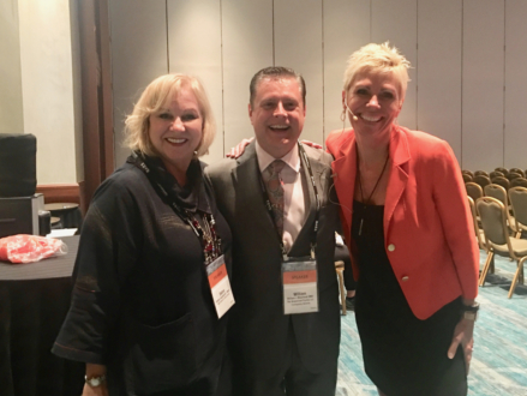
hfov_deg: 55.3
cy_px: 173
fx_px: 503
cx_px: 268
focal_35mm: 33
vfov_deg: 42.9
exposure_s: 1/4
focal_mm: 4.15
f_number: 2.2
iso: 125
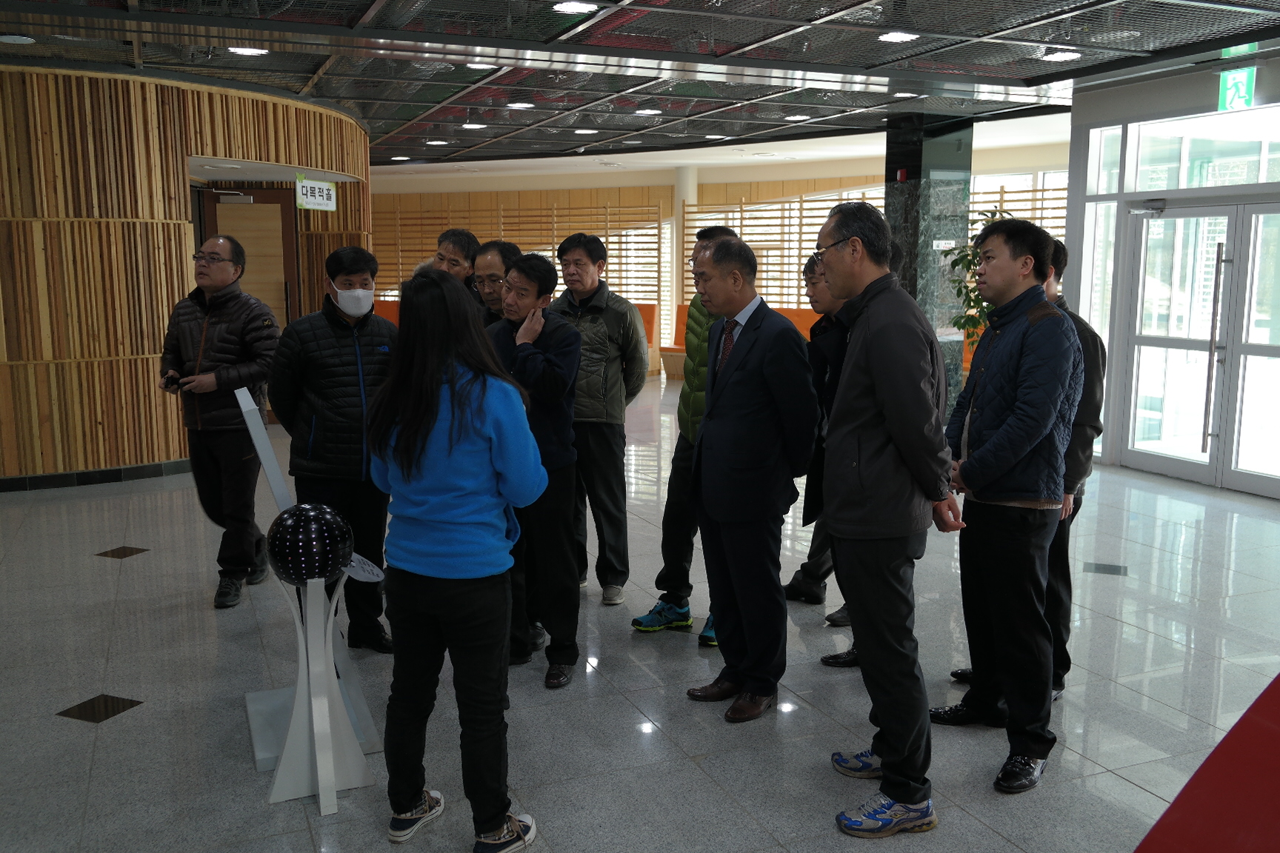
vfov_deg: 43.6
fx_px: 1067
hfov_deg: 61.9
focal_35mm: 30
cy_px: 426
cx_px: 640
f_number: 3.5
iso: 200
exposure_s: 1/40
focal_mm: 20
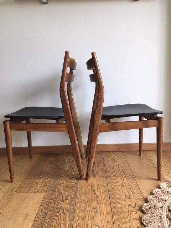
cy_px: 114
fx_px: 191
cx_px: 86
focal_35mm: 29
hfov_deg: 48.2
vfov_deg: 61.7
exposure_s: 1/33
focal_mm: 4.15
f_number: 2.2
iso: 40
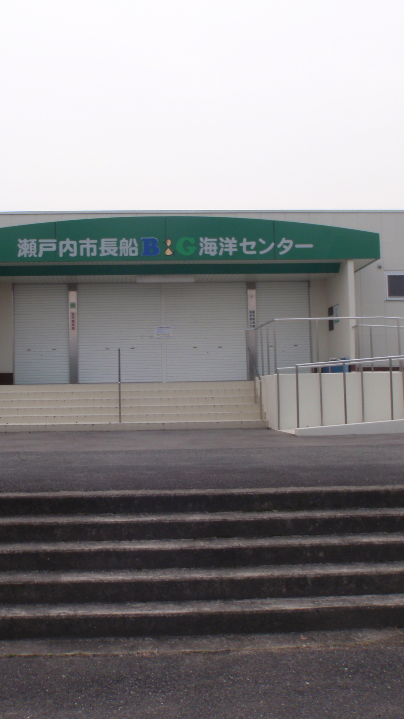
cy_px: 360
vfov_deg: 49.4
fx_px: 781
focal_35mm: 41
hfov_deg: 29.0
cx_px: 170
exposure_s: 1/80
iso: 64
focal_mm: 5
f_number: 5
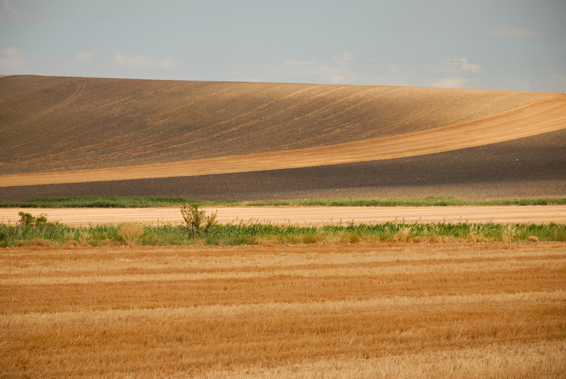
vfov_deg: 6.6
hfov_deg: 9.8
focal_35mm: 210
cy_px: 190
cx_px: 283
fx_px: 3305
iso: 100
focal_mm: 140
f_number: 8
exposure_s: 1/250
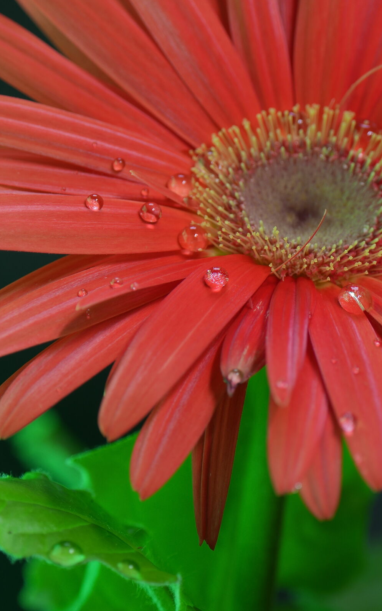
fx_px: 3583
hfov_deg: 6.1
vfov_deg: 9.8
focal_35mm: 215
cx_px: 230
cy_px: 306
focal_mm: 140
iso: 320
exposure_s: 1/20
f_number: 8
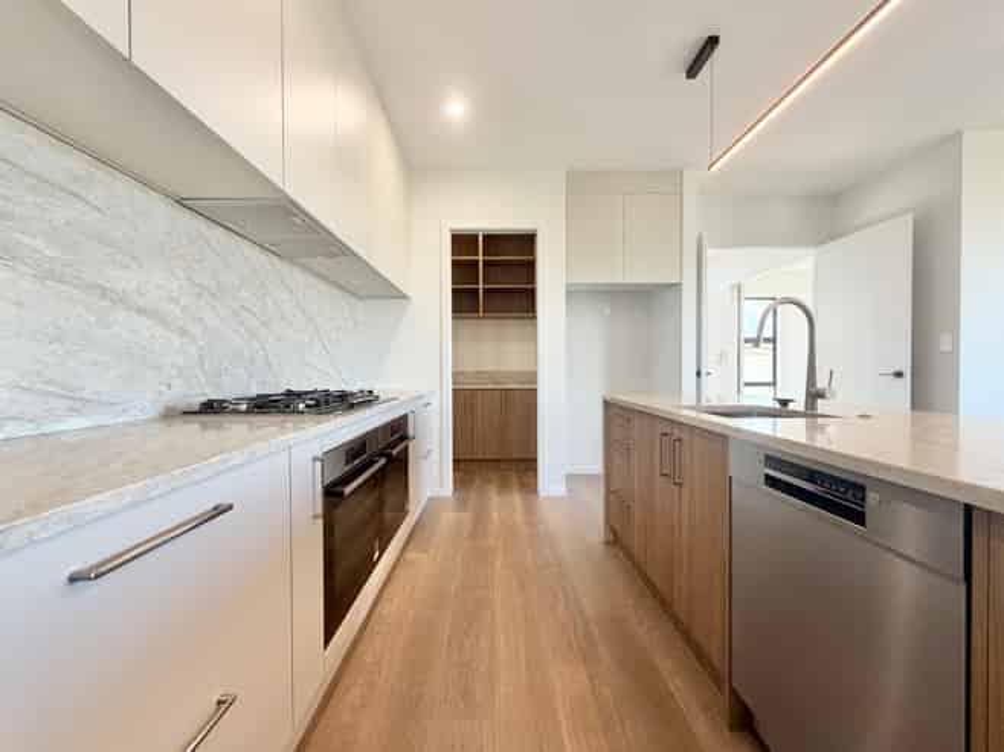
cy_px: 376
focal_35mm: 14
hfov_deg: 102.1
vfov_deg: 85.6
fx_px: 406
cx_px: 502
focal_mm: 2.22
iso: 125
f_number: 2.2
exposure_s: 1/121
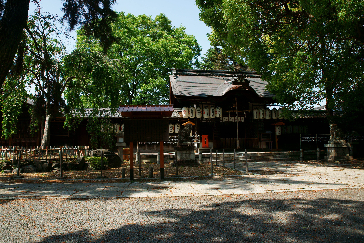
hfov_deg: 73.7
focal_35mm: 24
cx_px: 182
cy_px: 122
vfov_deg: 53.1
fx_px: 243
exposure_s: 1/160
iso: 200
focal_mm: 24
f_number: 10
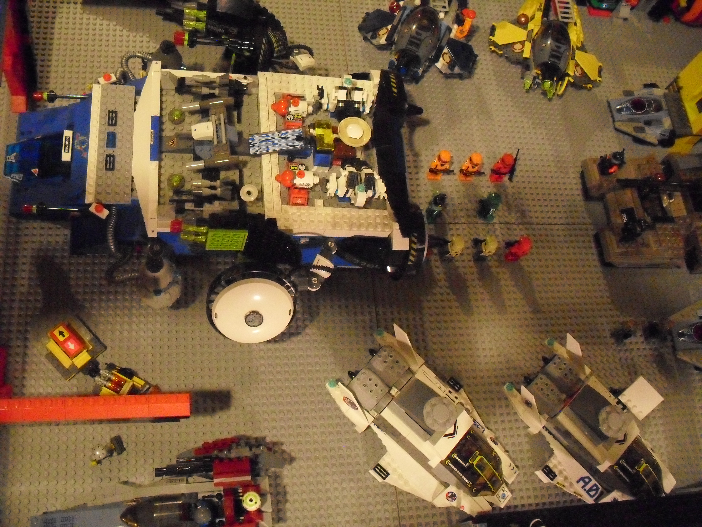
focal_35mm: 35
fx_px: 710
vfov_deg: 40.7
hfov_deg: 52.6
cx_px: 351
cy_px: 264
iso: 800
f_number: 3.2
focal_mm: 6.3
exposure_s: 1/20
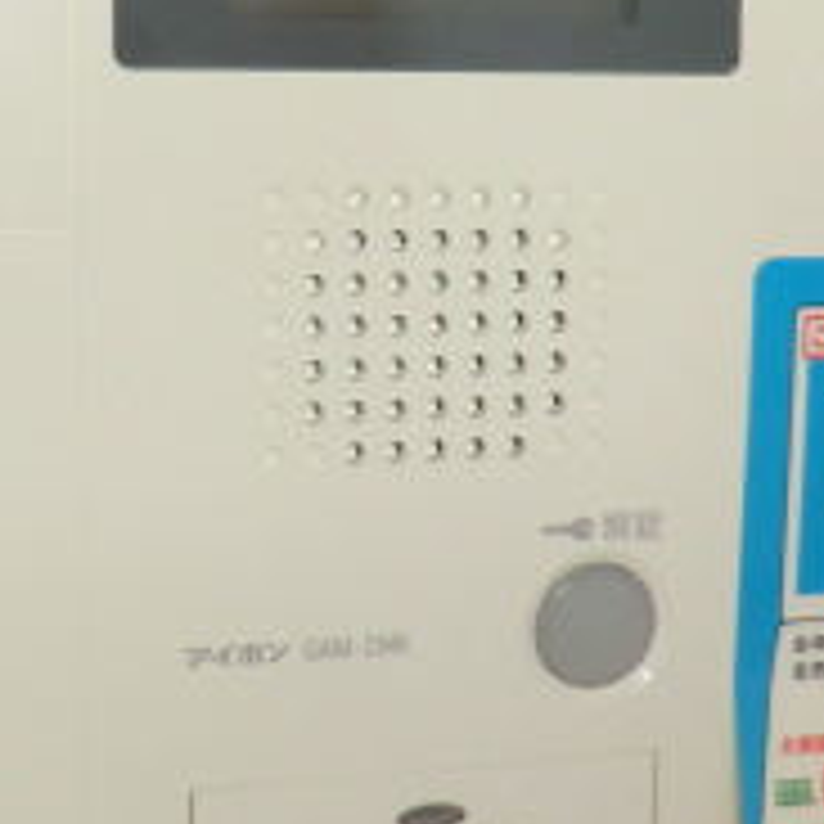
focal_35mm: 74
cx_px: 428
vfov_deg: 23.3
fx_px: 1993
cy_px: 338
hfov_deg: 23.4
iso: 200
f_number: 3.2
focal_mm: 4.3
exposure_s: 1/60
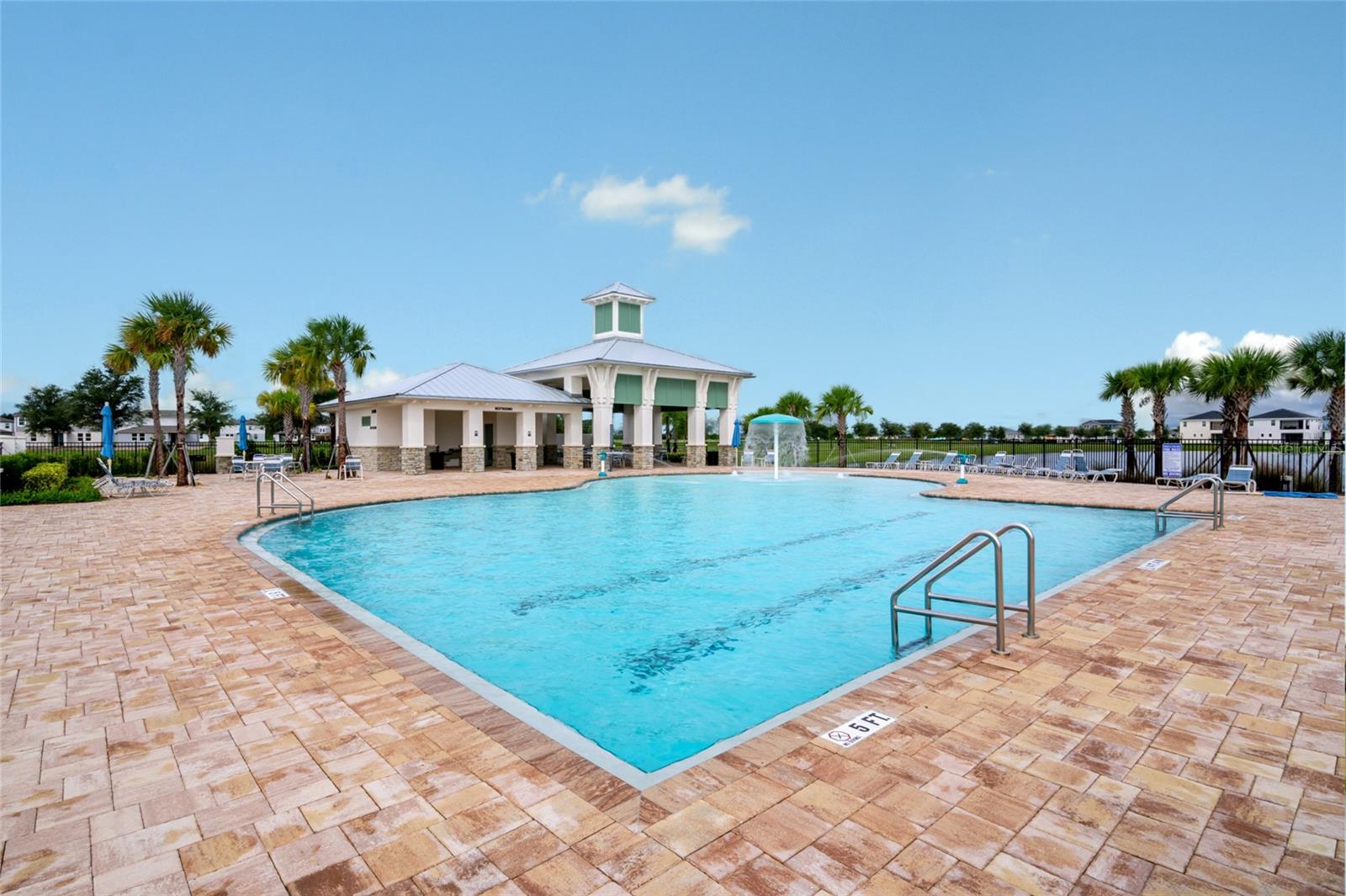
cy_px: 448
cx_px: 673
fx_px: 617
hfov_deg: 95.0
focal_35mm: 16
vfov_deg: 72.0
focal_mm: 11
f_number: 11
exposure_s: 1/1000
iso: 100
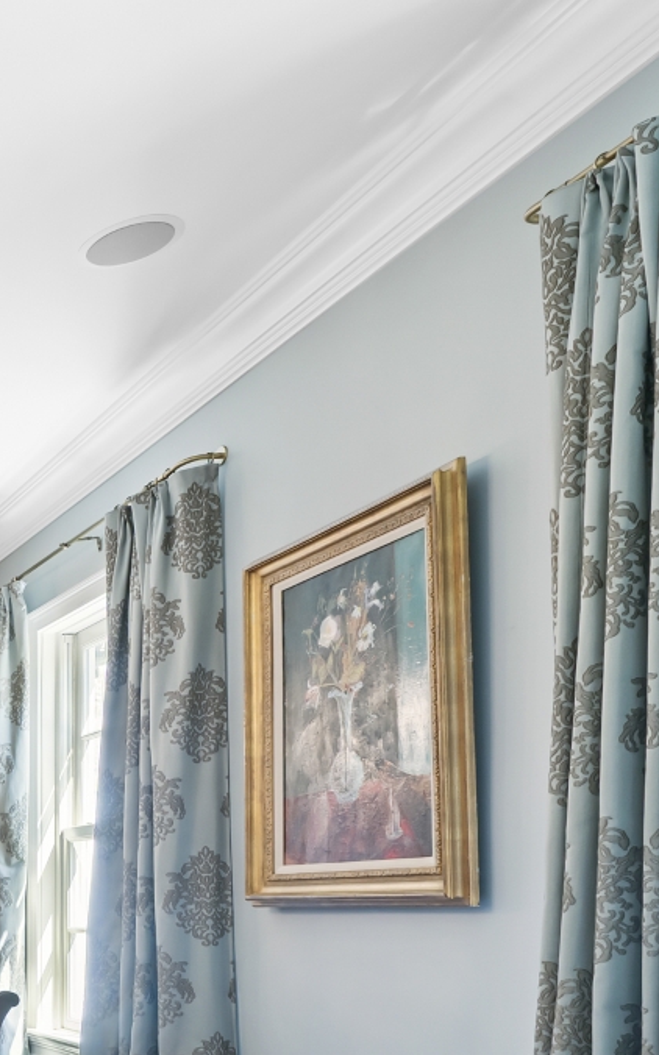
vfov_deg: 48.0
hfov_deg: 20.3
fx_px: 1093
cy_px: 880
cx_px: -598
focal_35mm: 38
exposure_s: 1/1.67
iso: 400
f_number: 9
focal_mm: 14
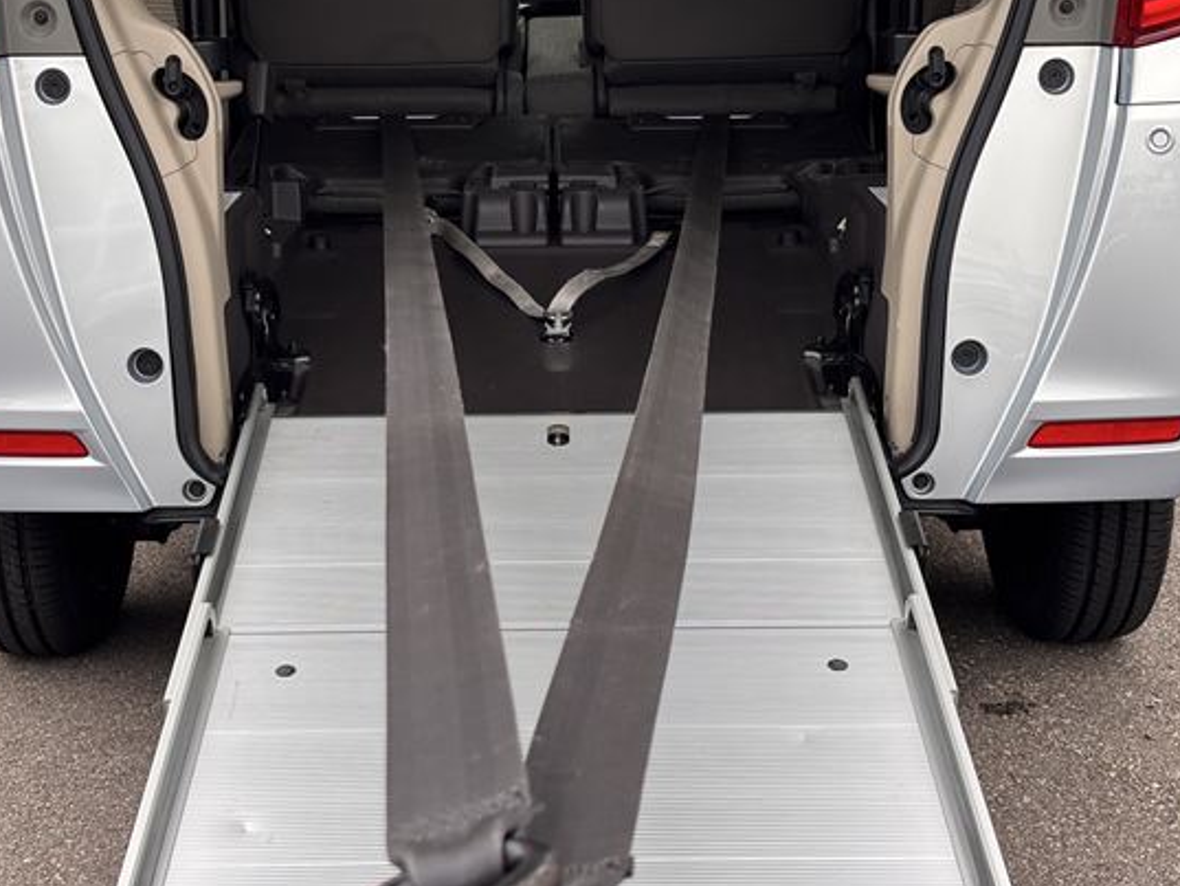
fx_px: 2114
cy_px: 407
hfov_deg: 31.2
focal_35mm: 62
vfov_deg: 23.7
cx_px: 569
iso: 50
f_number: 1.6
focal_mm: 5.96
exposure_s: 1/121
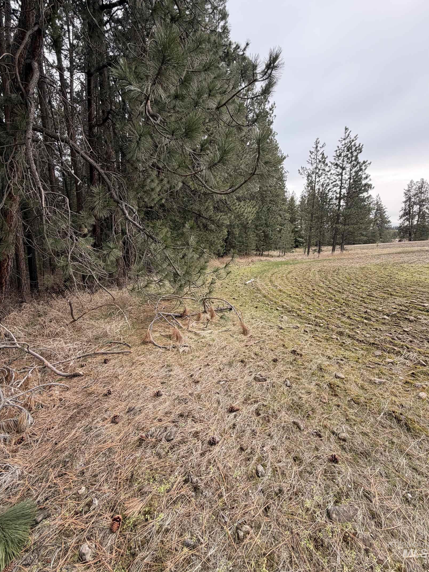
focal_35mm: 15
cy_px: 266
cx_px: 218
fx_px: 248
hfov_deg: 81.8
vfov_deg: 98.0
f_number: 2.2
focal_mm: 2.22
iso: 50
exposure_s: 1/502
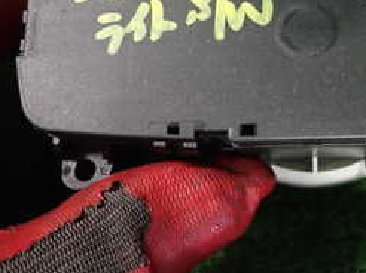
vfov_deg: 23.6
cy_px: 46
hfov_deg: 30.8
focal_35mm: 61
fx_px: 644
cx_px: 299
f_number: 2
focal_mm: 4.5
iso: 640
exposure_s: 1/30
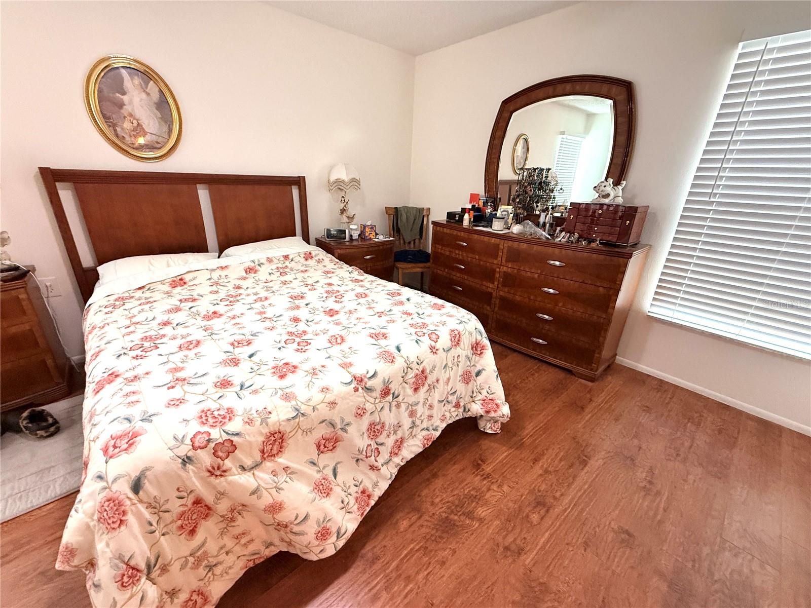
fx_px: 328
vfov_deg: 85.7
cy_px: 304
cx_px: 406
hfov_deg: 102.1
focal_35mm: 14
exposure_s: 1/60
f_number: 2.2
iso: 500
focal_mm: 2.22
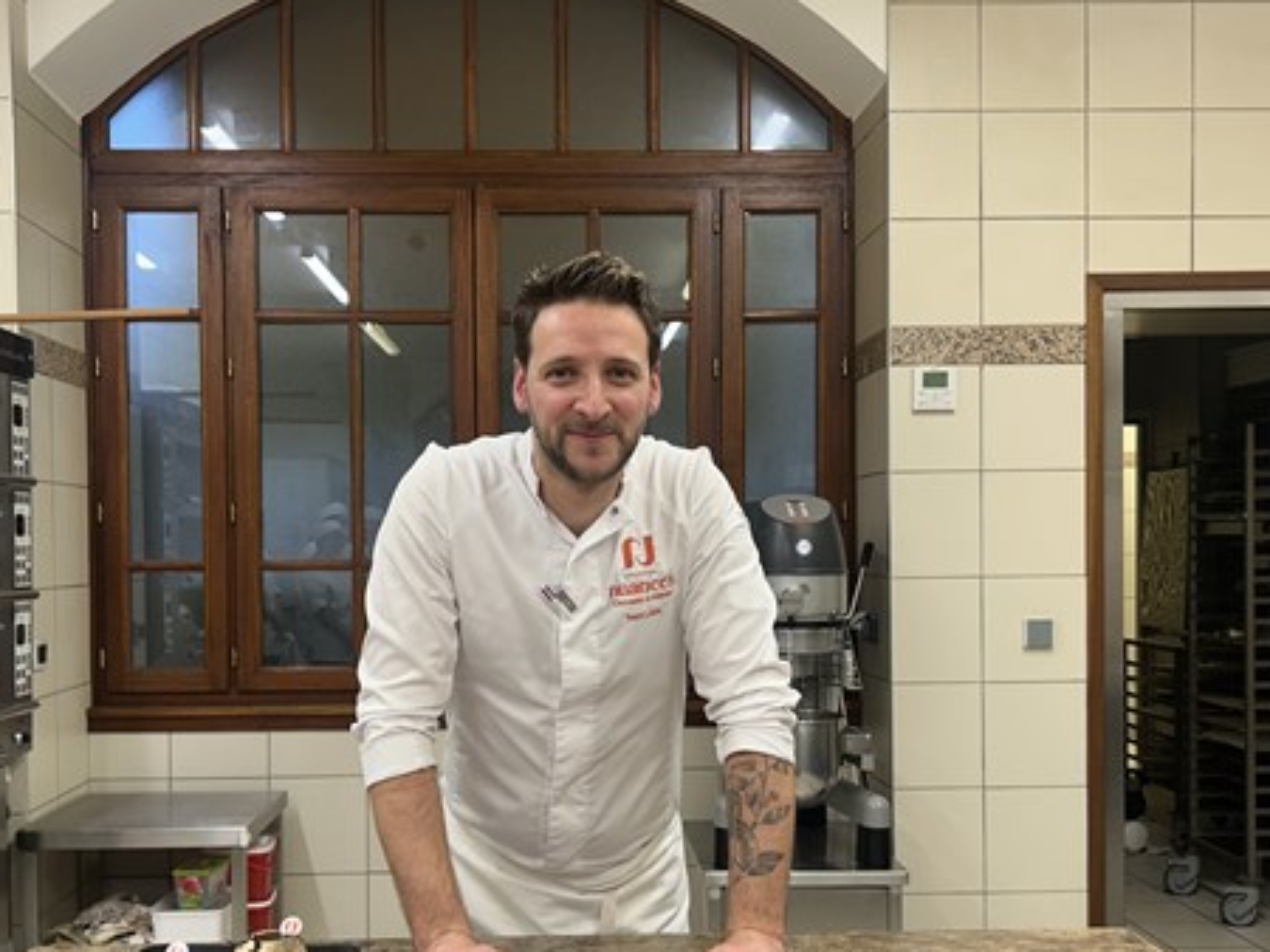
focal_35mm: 37
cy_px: 562
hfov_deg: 50.1
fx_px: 1357
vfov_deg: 38.5
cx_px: 570
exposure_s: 1/100
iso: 80
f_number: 1.5
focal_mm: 5.7
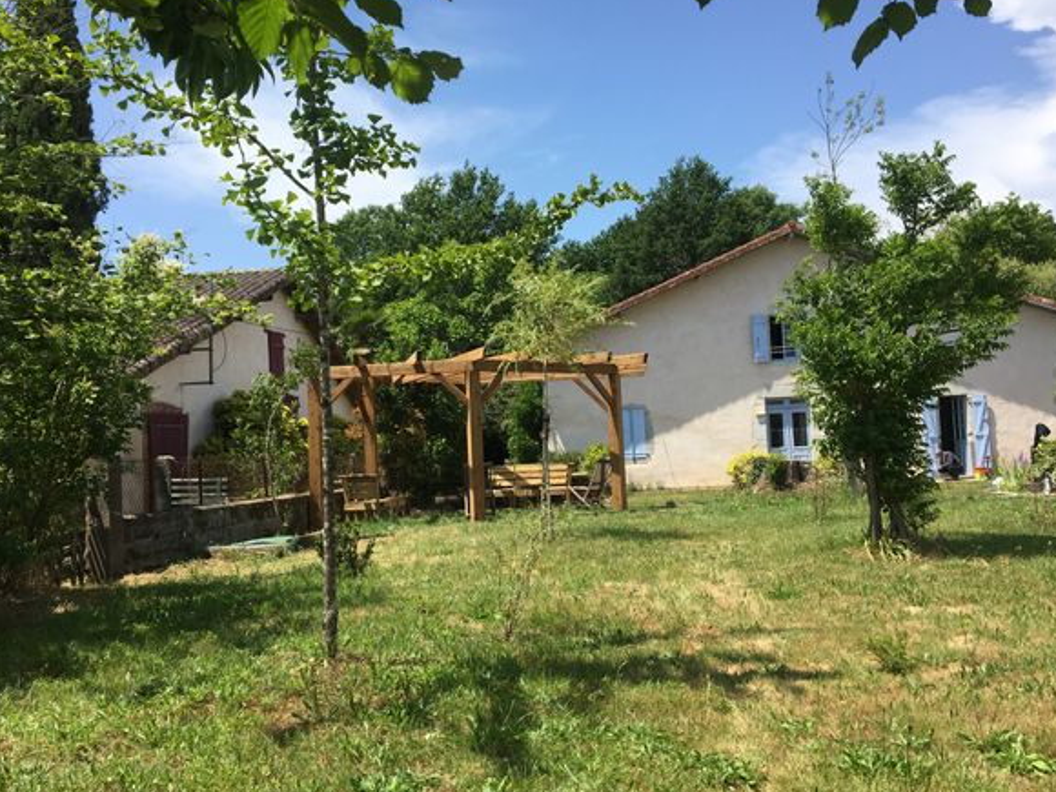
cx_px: 535
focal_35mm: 30
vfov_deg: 46.8
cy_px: 397
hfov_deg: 60.0
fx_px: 915
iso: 25
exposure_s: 1/1570
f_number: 2.2
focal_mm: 4.15
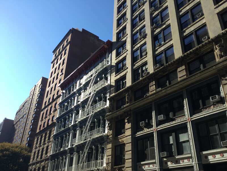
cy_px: 86
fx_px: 203
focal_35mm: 31
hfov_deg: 58.4
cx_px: 114
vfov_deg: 45.4
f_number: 2.4
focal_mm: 3.3
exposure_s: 1/570
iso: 25
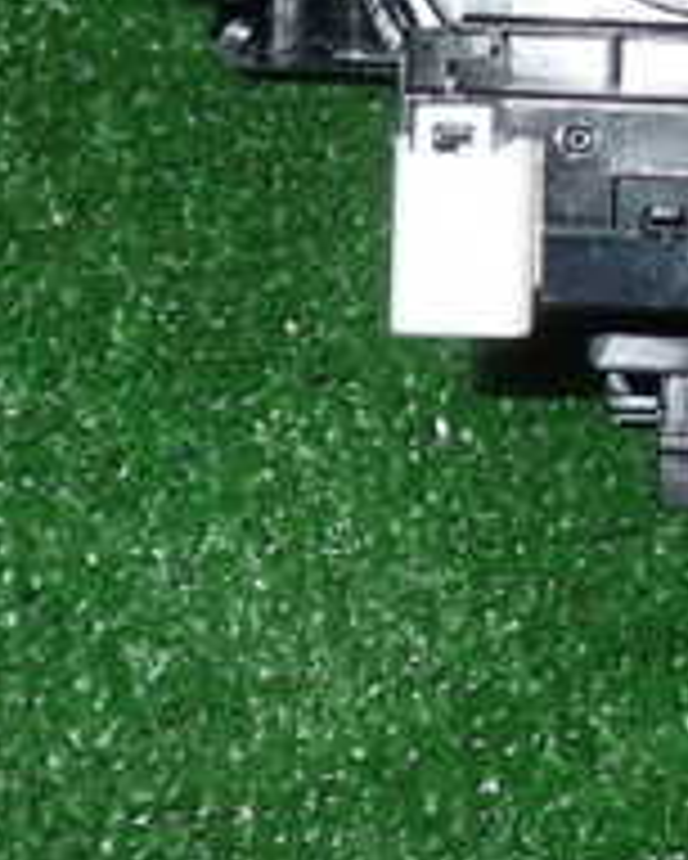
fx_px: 2492
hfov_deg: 15.3
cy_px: -126
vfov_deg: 18.7
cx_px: 746
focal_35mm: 98
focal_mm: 5.79
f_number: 7.1
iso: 200
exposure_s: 1/30
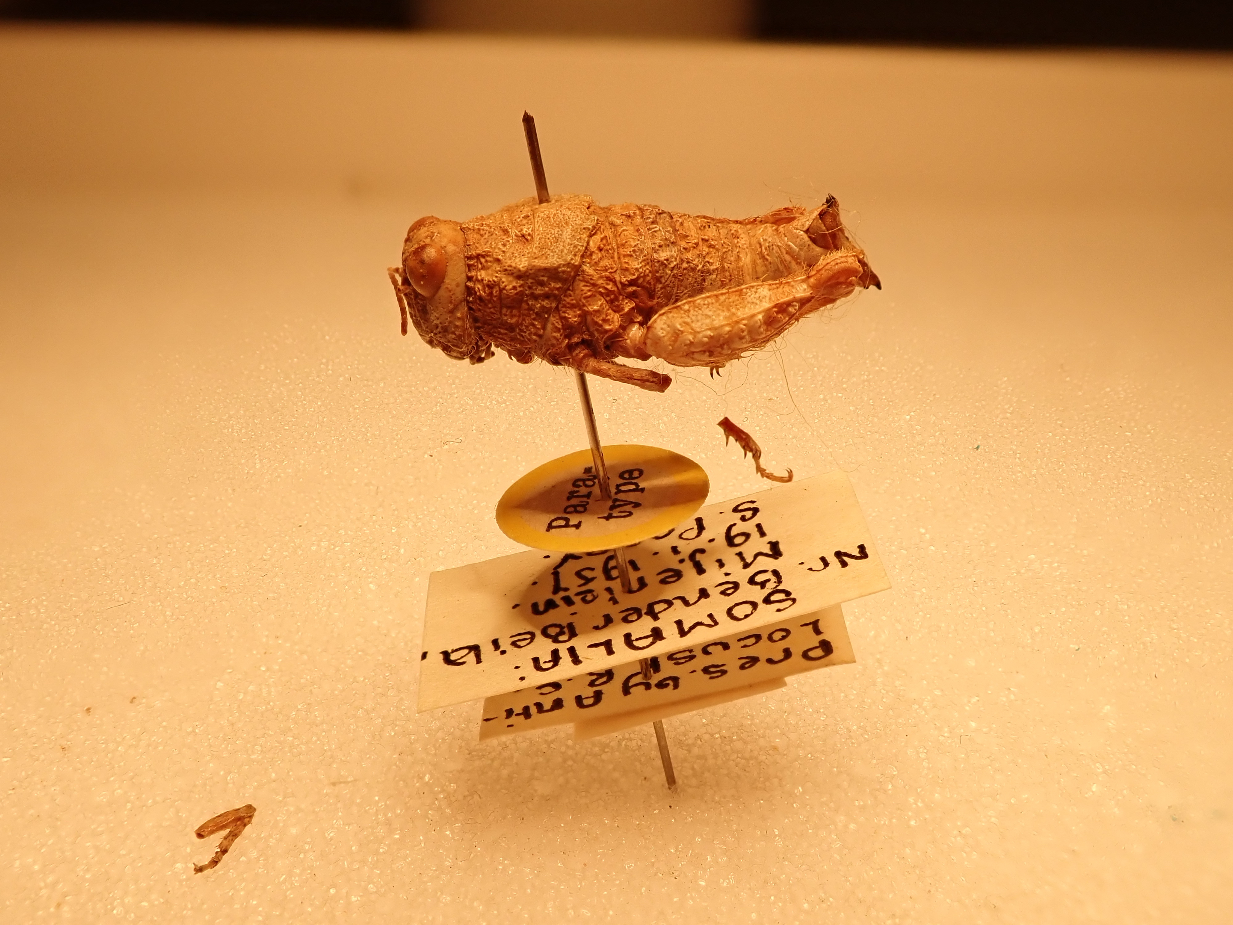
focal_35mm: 35
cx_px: 616
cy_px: 462
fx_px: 1247
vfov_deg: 40.7
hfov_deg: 52.6
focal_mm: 6.42
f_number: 3.5
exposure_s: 1/250
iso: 100
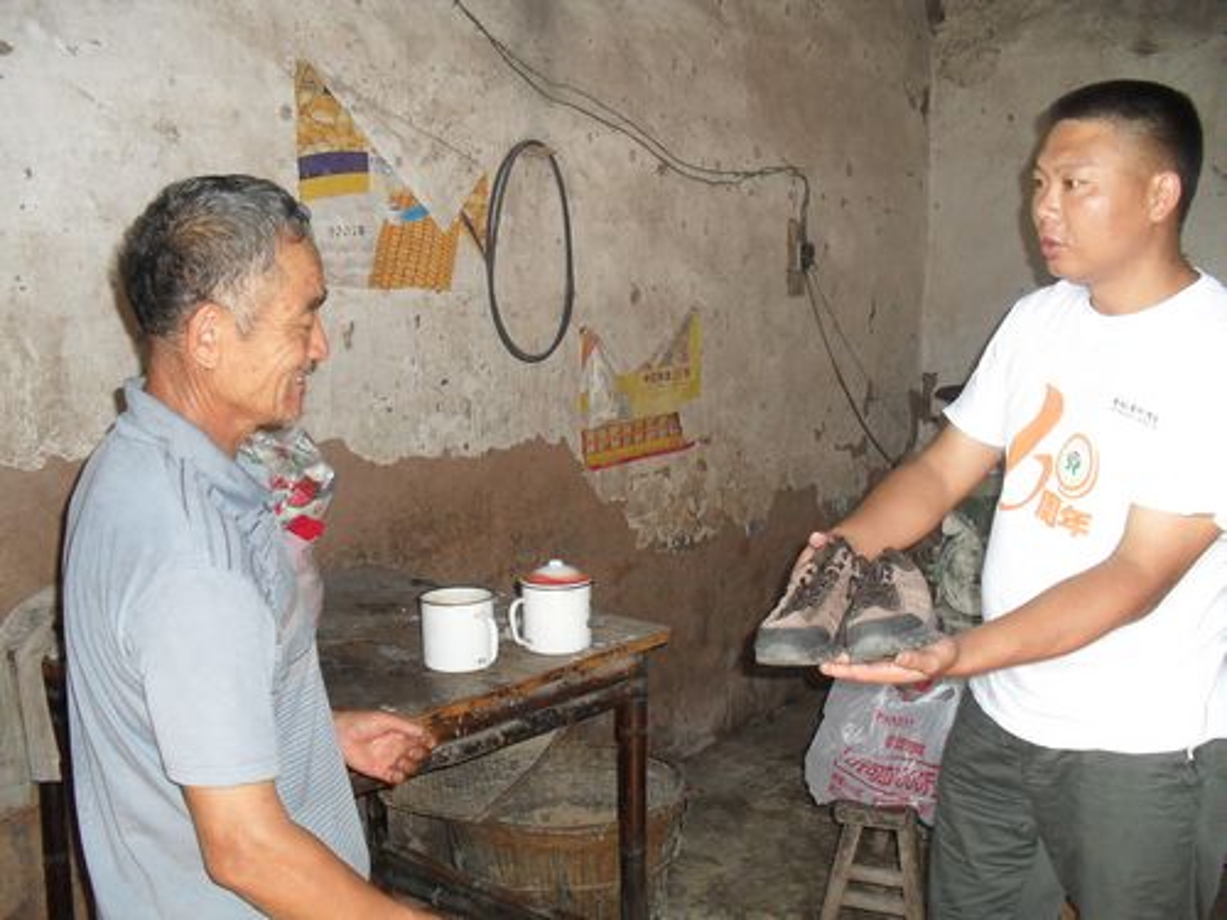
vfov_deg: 40.7
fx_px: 1241
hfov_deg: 52.6
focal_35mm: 35
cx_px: 614
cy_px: 460
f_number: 3.2
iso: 200
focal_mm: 6.3
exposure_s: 1/45
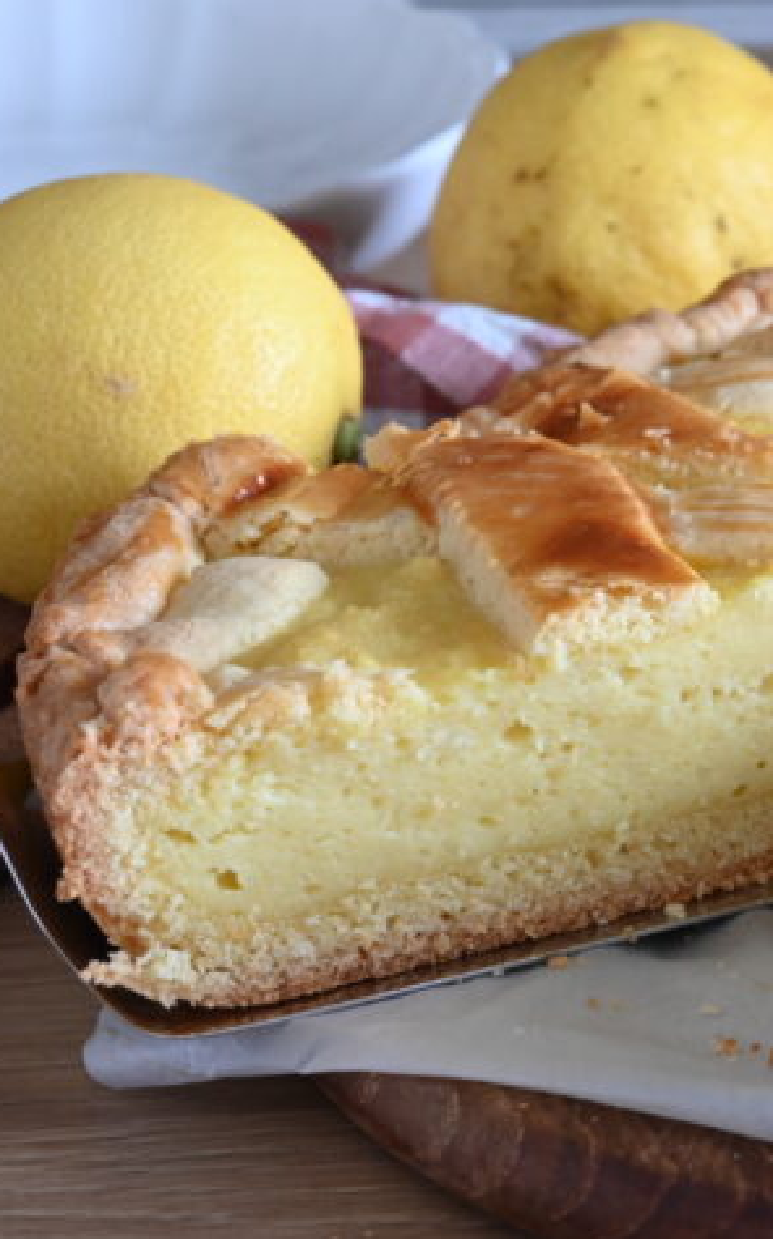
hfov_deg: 11.1
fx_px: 3912
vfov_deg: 18.0
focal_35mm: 116
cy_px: 621
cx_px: 880
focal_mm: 50
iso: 800
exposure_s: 1/5
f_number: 9
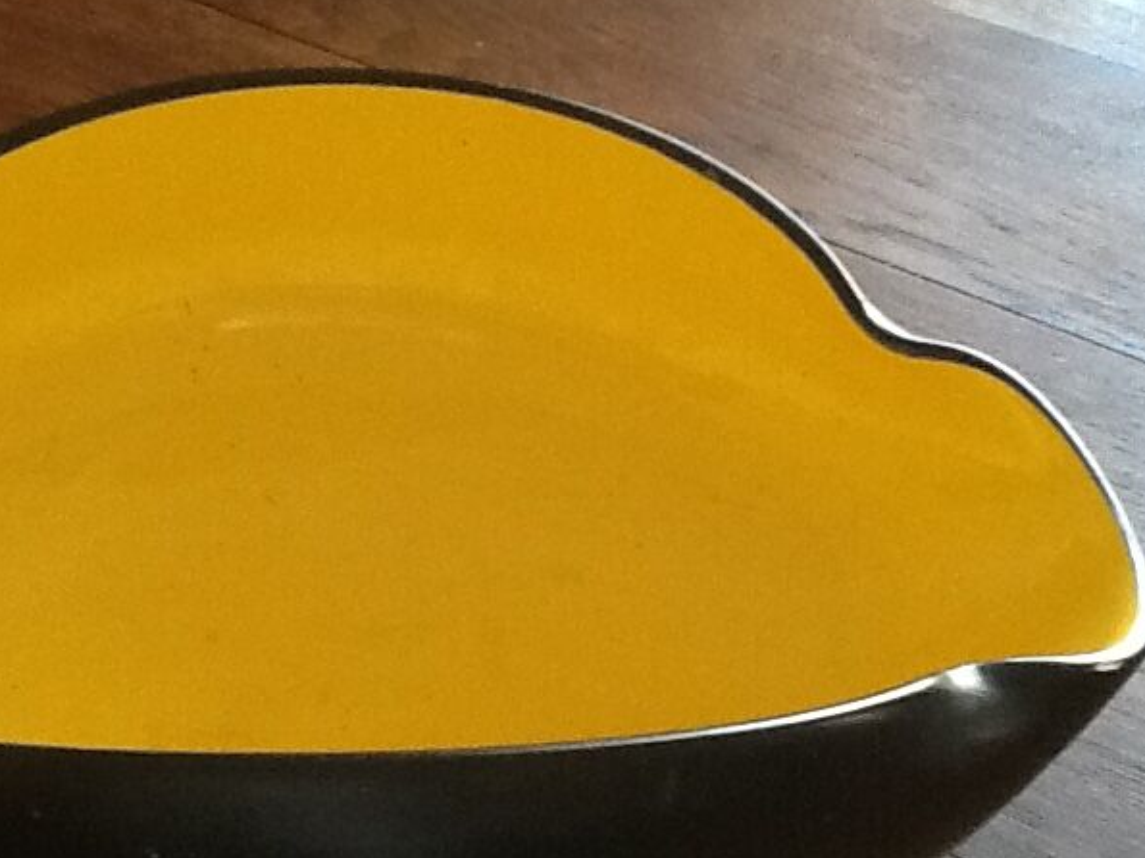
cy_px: 512
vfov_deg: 20.7
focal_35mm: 71
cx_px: 389
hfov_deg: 27.3
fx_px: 2348
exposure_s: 1/30
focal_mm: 2.03
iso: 160
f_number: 2.4
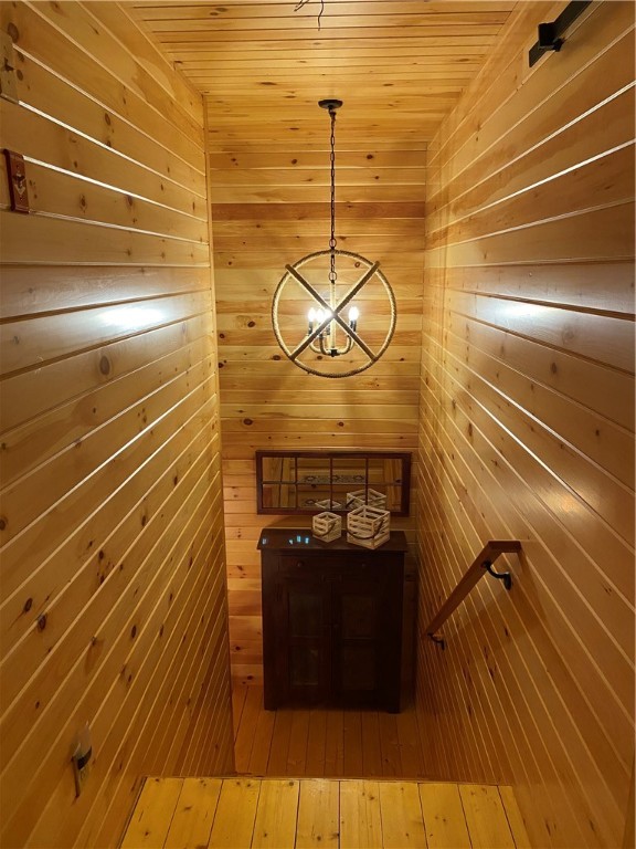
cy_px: 424
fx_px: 637
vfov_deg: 67.3
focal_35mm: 26
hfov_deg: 53.1
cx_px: 318
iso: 320
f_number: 1.8
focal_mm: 4.25
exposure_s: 1/60
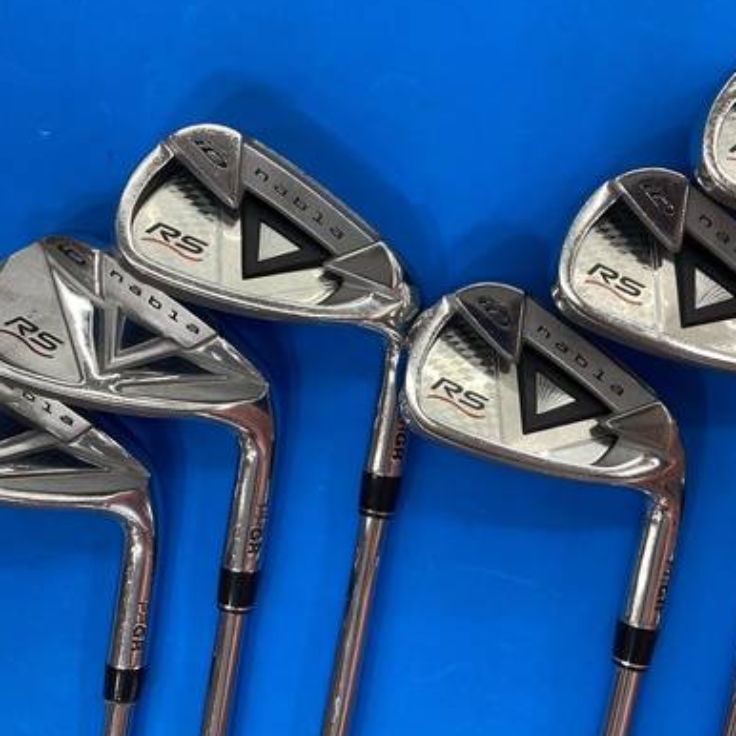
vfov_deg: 40.9
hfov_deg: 40.9
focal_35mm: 41
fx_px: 986
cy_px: 357
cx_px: 410
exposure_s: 1/100
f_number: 1.8
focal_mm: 3.99
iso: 64
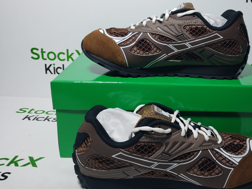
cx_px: 171
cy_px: 98
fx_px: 262
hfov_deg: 50.3
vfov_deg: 39.6
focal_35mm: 36
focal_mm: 4.3
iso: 50
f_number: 1.5
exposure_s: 1/399
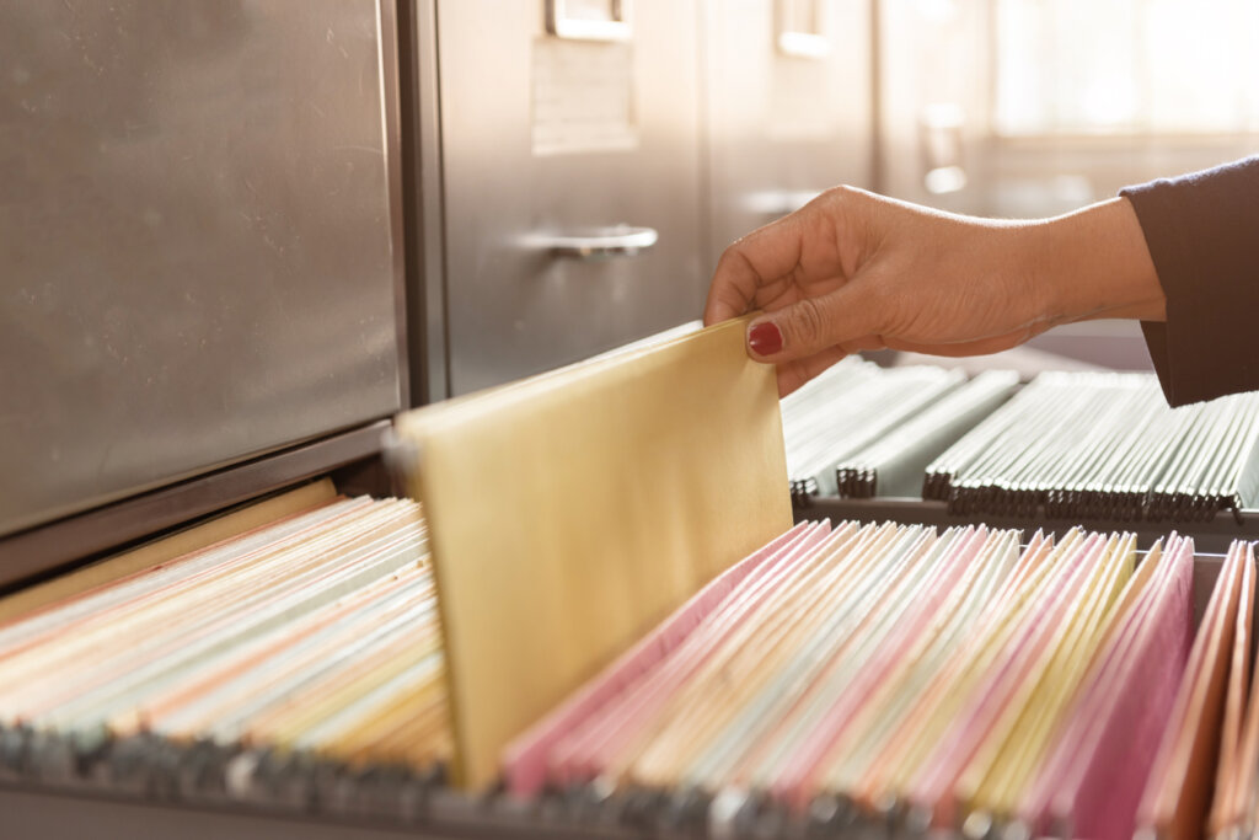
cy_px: 420
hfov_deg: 28.8
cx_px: 630
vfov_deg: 19.5
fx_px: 2448
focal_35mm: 70
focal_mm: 70
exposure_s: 1/100
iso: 400
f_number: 4
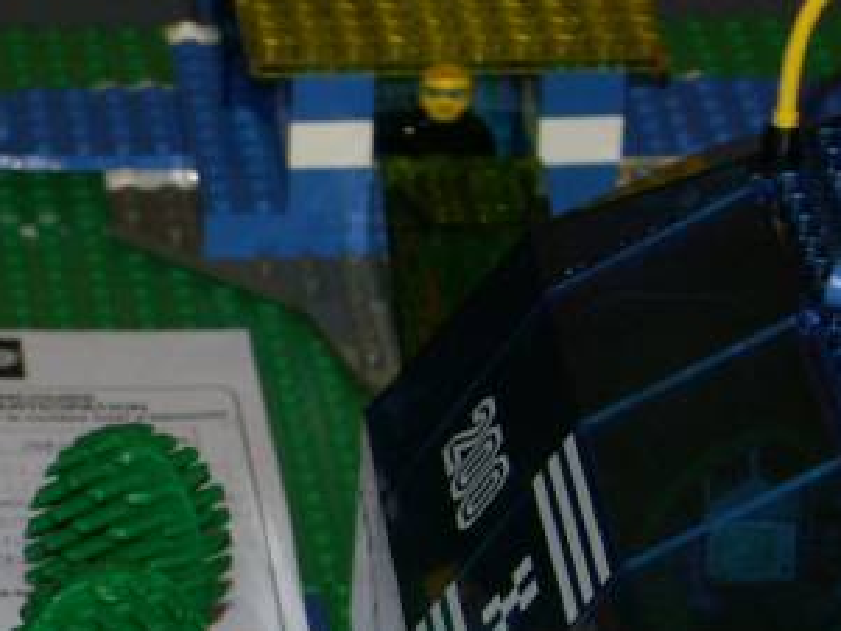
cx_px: -386
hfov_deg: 7.2
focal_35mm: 272
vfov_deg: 5.4
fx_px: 6611
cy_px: 804
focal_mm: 20.4
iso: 200
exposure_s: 1/80
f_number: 3.2
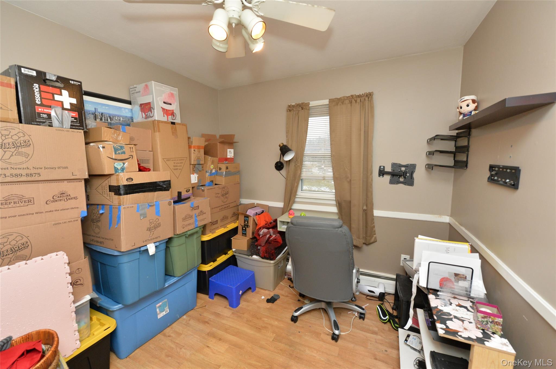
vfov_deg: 81.1
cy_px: 184
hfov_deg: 104.3
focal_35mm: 14
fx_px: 216
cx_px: 278
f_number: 5.6
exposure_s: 1/250
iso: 2000
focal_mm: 14
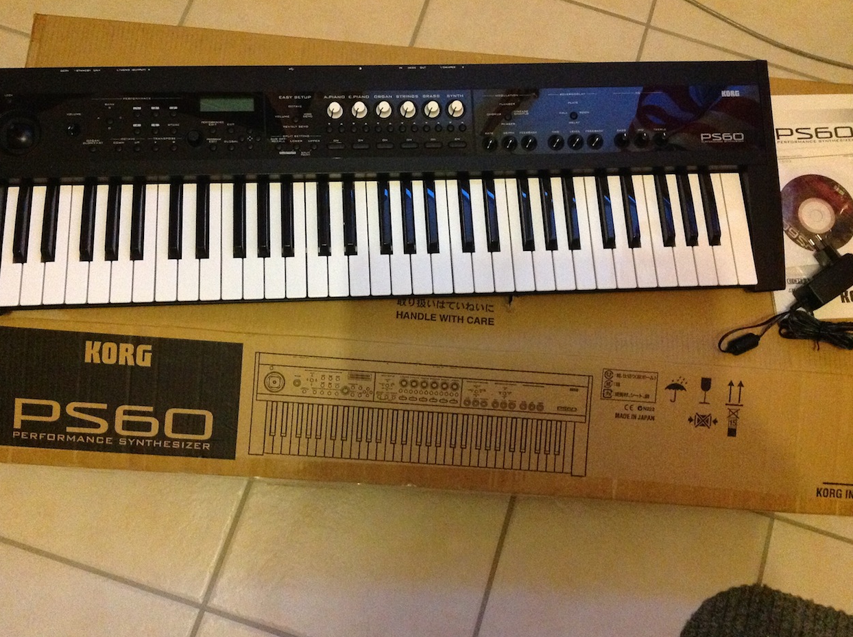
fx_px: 886
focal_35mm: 36
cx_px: 416
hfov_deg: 51.4
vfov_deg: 39.6
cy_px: 322
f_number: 2.4
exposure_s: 1/15
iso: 800
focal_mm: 4.28
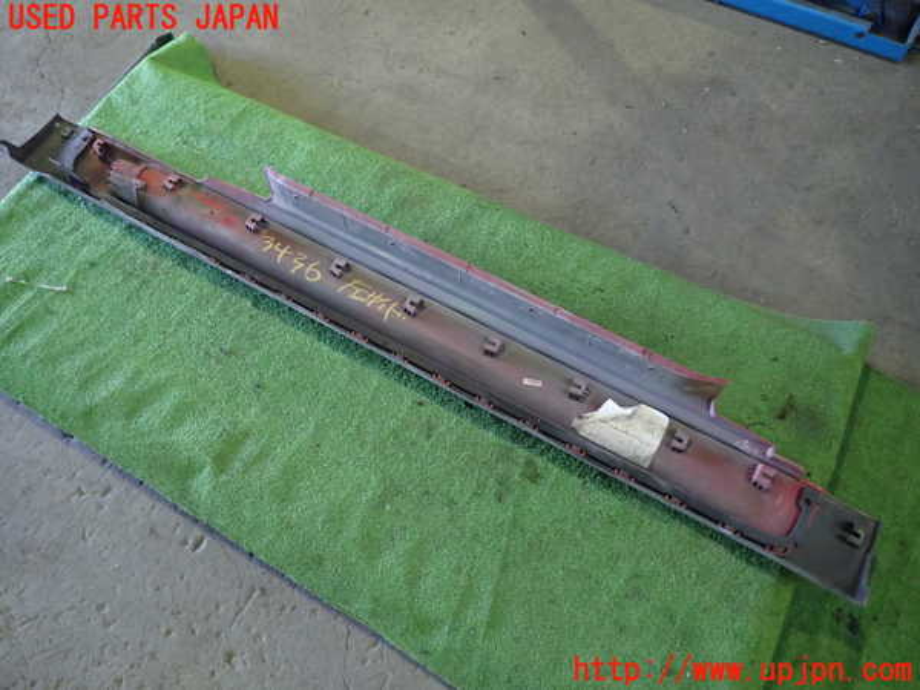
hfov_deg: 69.4
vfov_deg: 54.9
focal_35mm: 25
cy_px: 345
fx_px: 664
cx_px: 460
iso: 500
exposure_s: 1/30
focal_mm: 4.5
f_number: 2
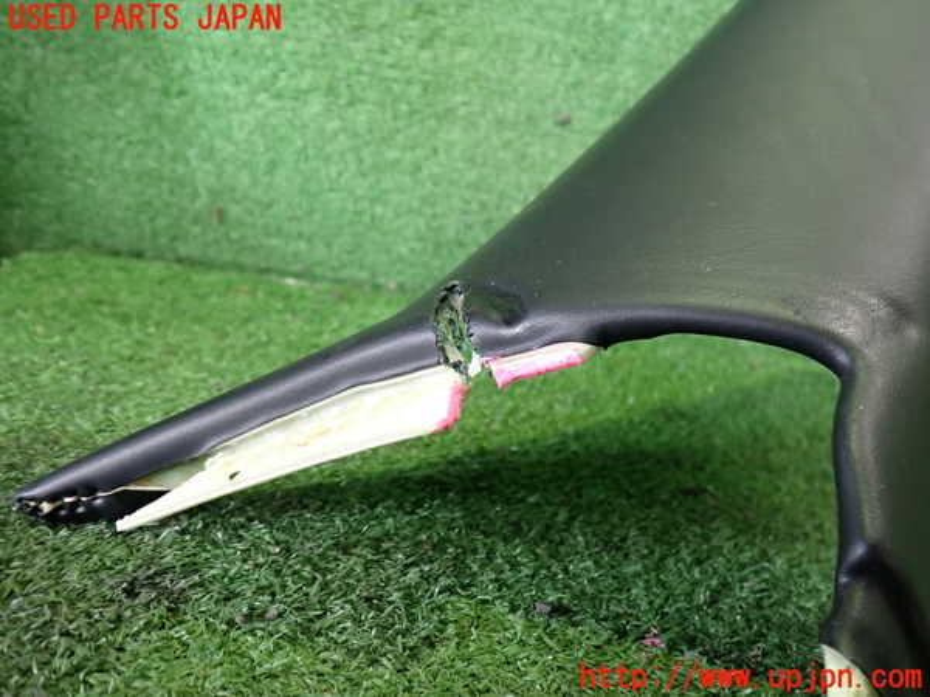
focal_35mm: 30
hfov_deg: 60.0
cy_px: 348
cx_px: 465
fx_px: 806
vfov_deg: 46.8
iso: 400
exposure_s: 1/30
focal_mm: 5.4
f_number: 2.3
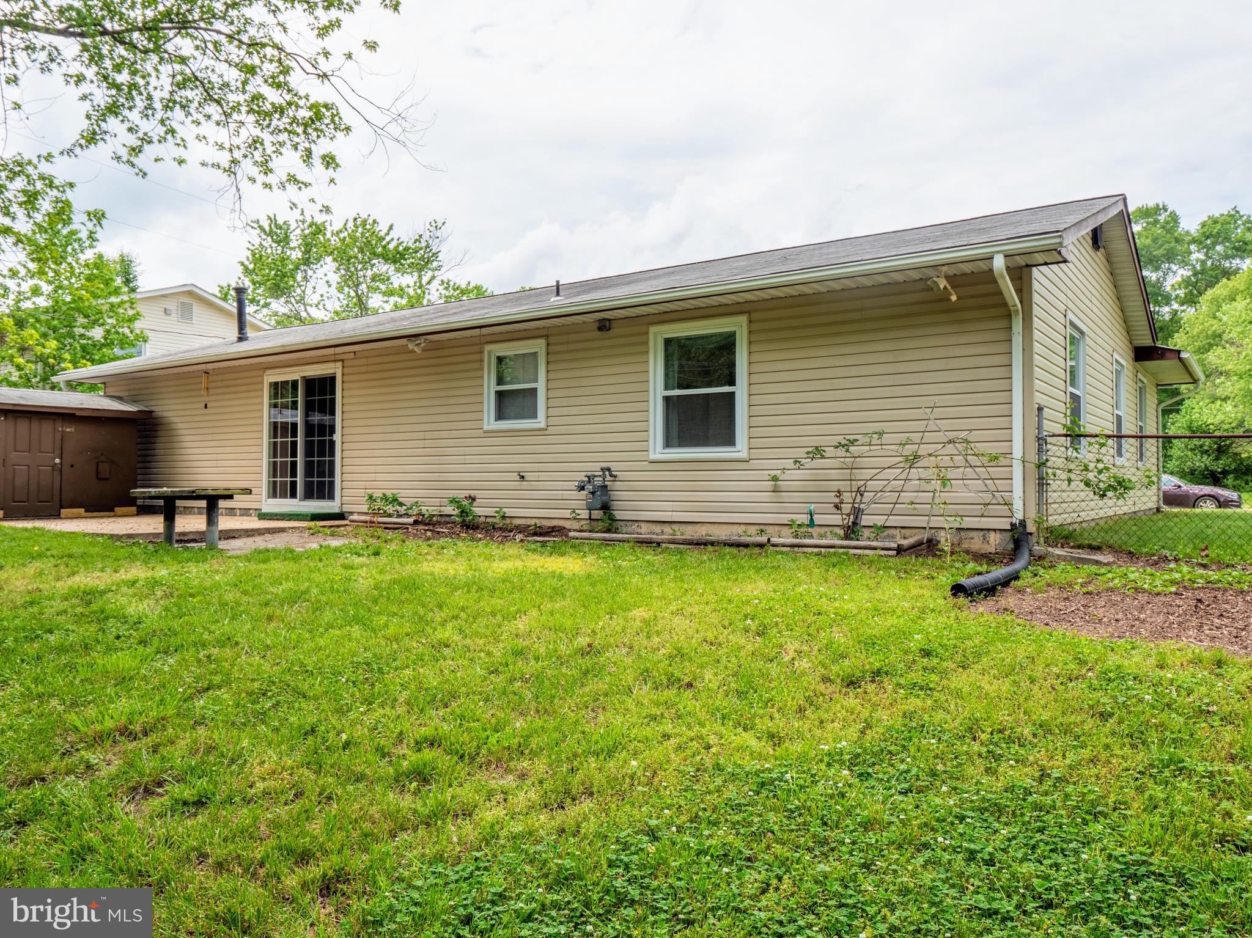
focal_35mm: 24
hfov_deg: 71.6
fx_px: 868
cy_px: 469
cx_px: 626
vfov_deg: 56.8
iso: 100
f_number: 7.1
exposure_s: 1/500
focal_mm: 12
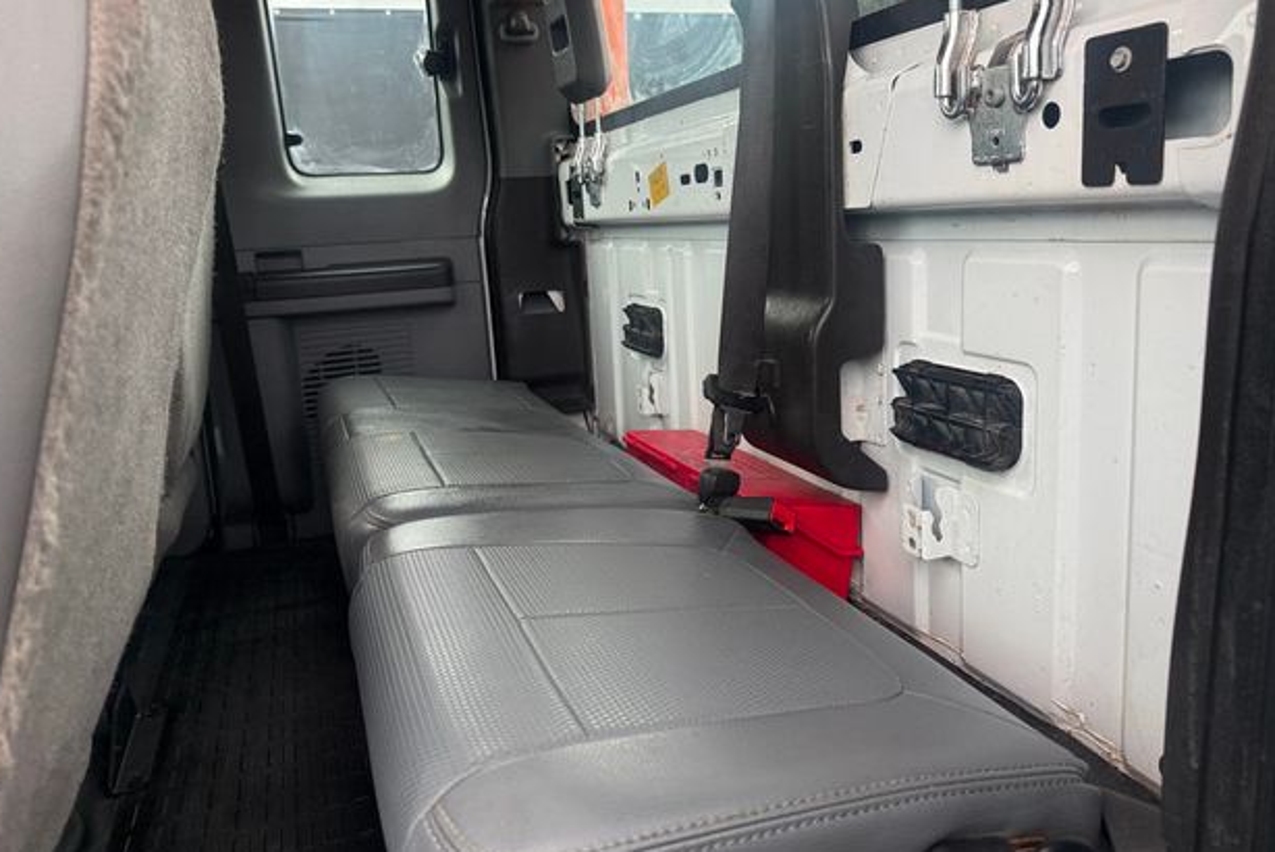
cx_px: 633
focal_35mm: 26
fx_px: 921
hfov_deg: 69.4
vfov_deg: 49.4
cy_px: 364
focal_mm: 6.76
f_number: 1.78
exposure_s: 1/109
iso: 200
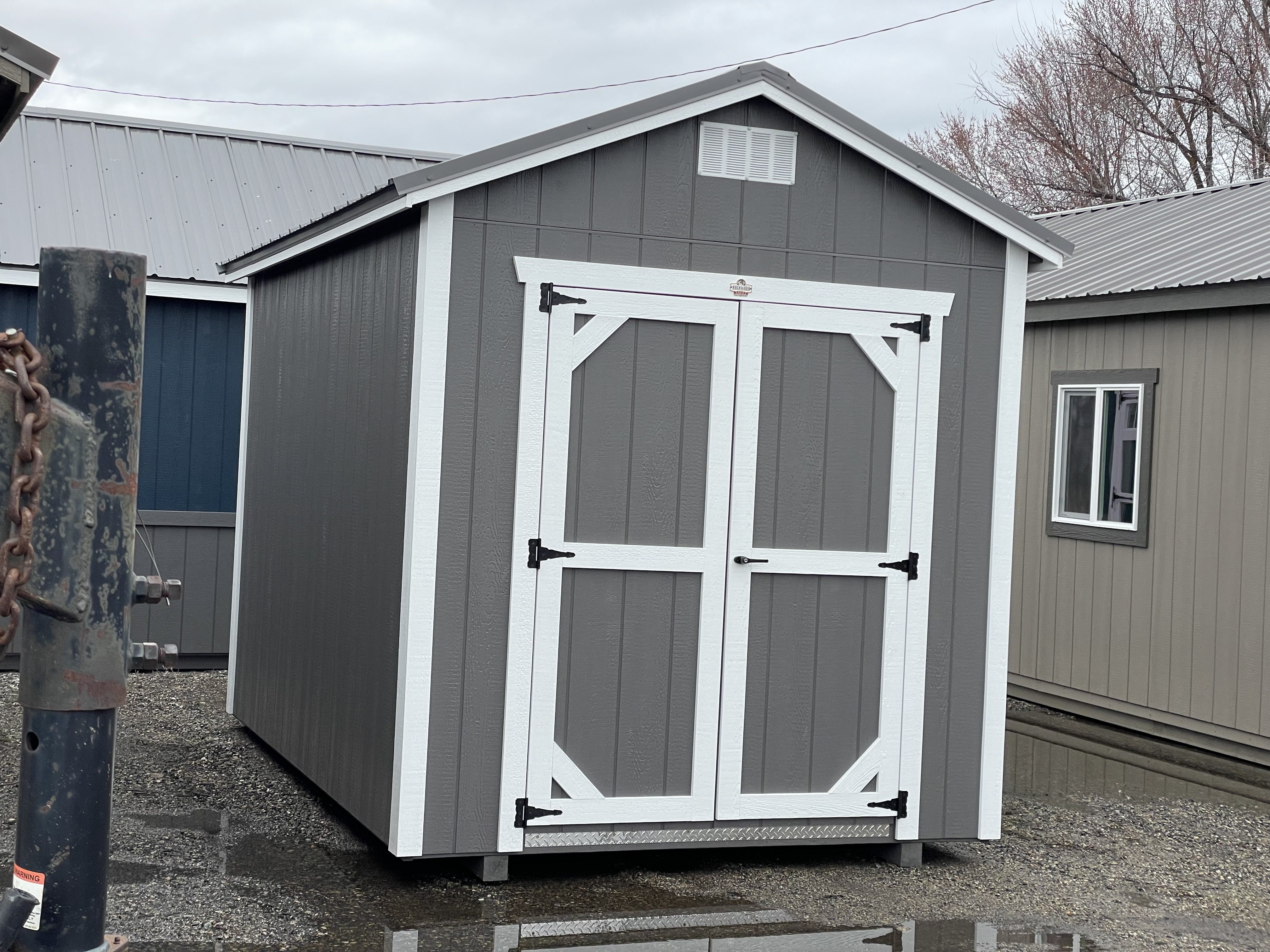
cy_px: 476
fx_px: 1908
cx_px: 635
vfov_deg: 28.0
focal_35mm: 52
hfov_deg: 36.8
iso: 25
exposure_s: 1/500
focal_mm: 6
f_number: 2
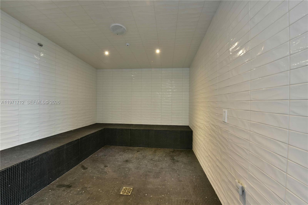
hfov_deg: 104.3
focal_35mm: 14
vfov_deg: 81.2
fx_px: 120
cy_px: 102
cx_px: 154
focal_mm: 14
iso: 200
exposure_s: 2
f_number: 10
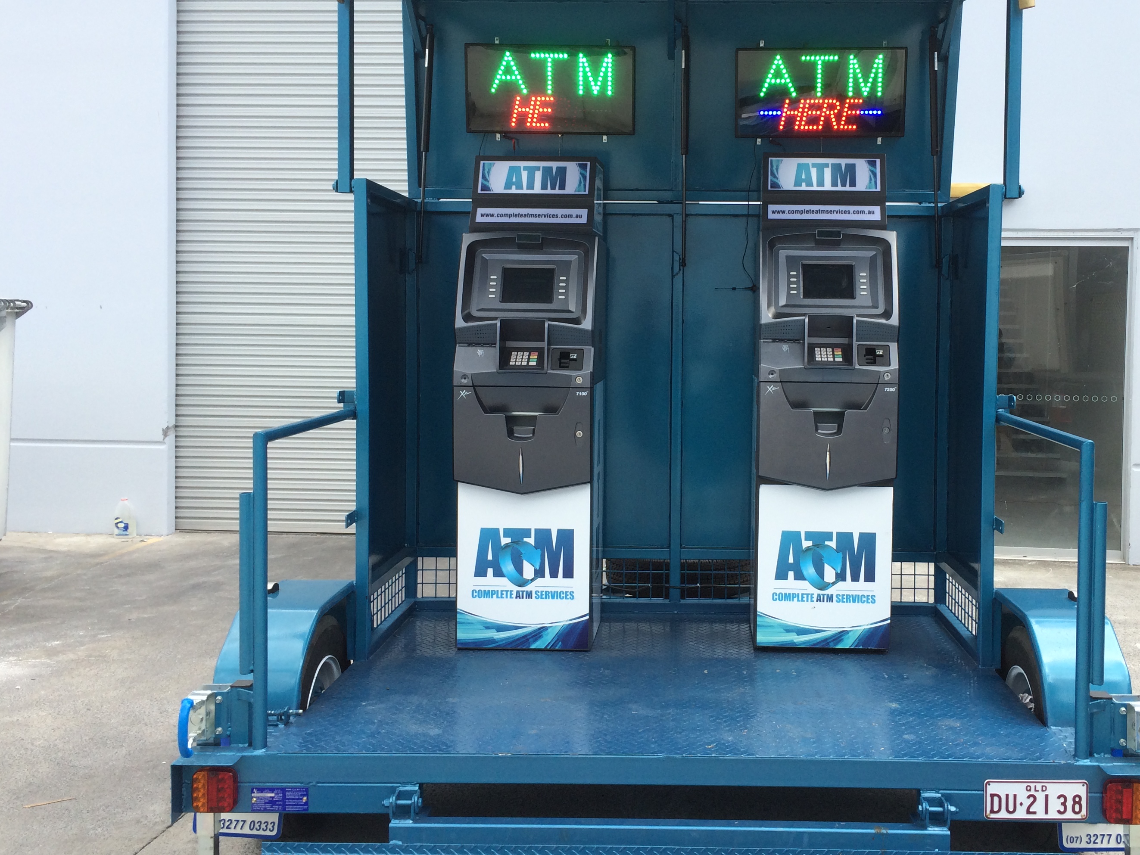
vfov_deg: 38.6
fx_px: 1219
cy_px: 369
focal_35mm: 37
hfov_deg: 49.8
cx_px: 679
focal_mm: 4.12
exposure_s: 1/612
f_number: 2.2
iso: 32
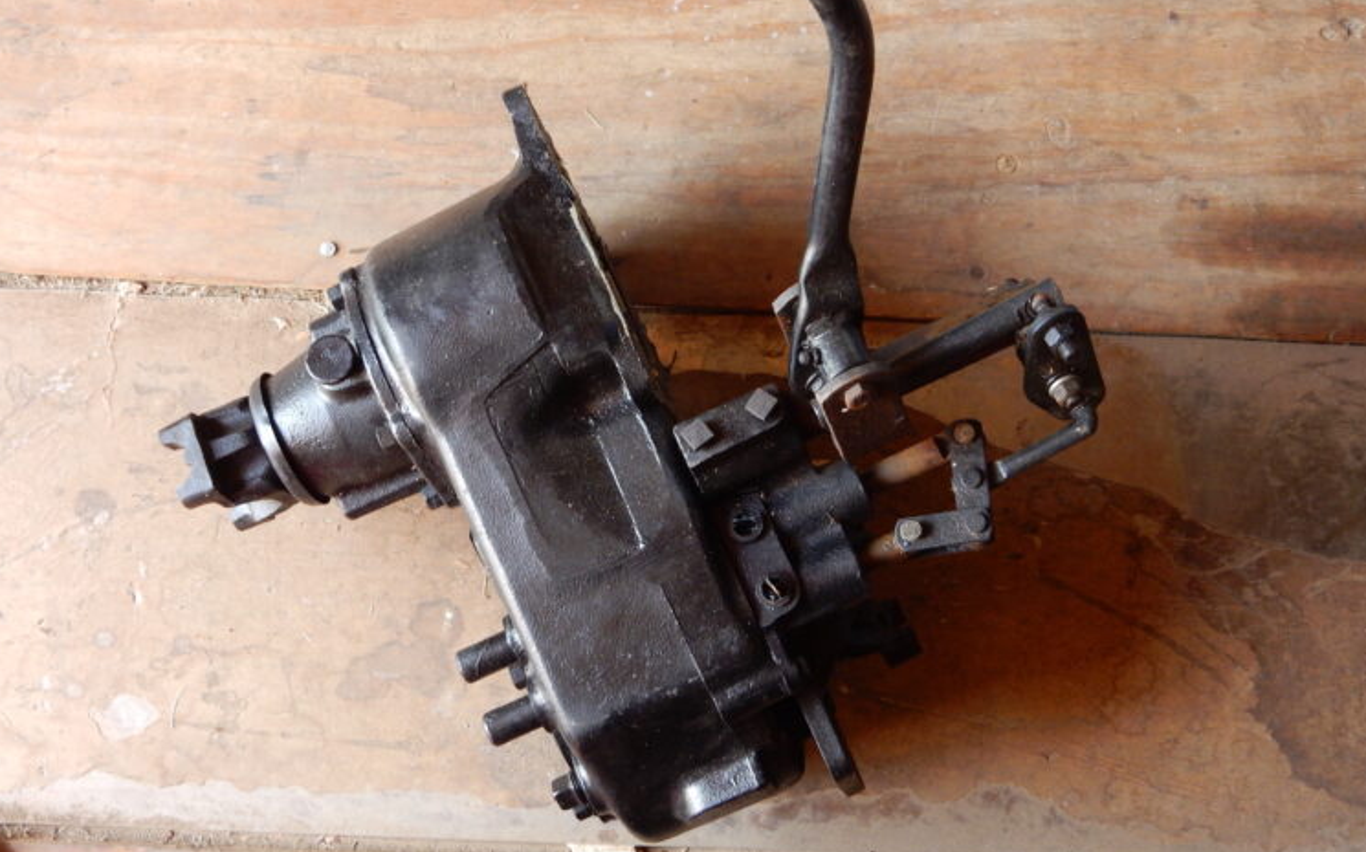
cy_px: 332
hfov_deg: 42.7
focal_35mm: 47
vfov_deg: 27.3
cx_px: 675
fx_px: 1749
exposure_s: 1/30
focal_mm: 7.6
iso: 250
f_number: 4.2
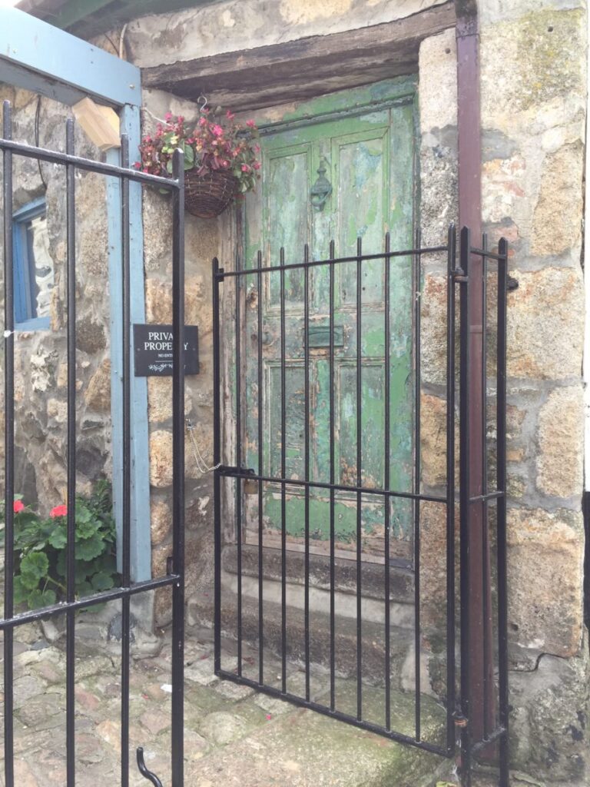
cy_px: 394
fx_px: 659
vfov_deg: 61.7
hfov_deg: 48.2
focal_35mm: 29
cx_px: 295
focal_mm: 4.15
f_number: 2.2
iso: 32
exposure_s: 1/103
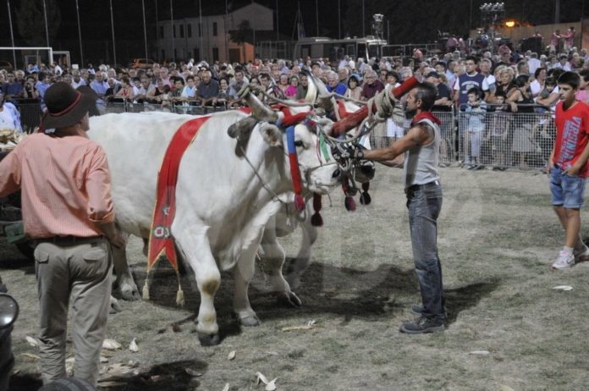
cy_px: 196
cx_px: 294
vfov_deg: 22.6
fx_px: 980
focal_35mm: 60
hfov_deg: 33.4
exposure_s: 1/30
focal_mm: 40
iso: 3200
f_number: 4.5
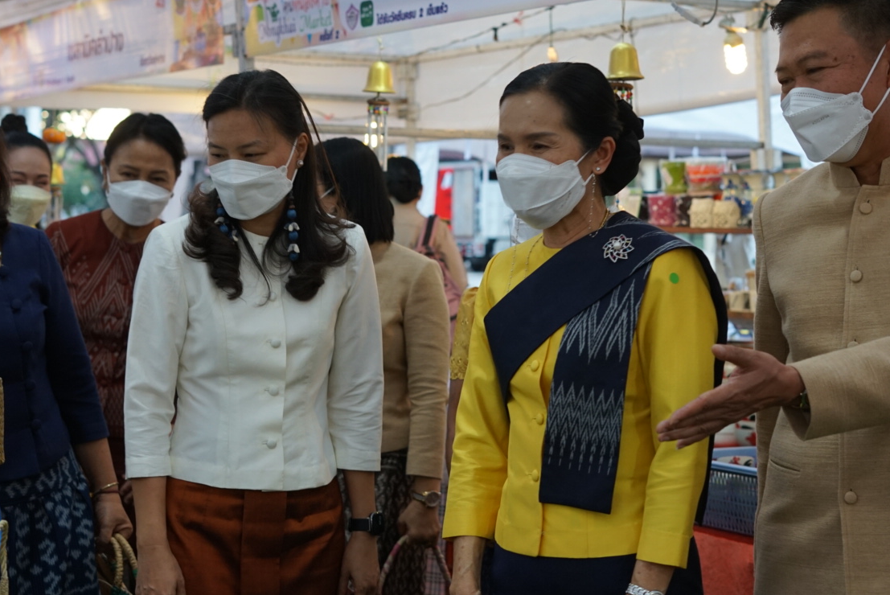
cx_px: 453
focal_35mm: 73
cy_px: 247
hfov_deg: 27.7
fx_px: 1806
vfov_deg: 18.7
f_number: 4
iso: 800
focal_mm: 50
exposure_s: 1/160
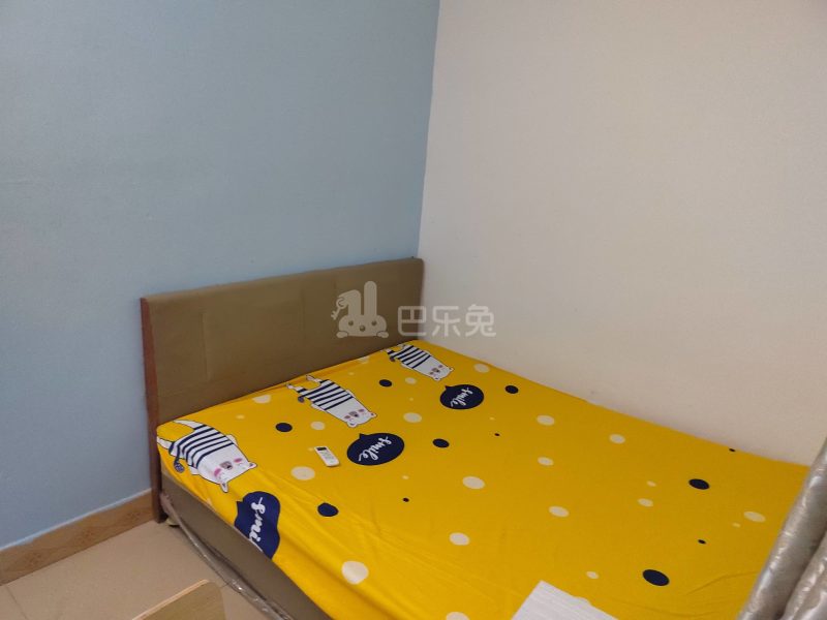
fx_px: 549
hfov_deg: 73.9
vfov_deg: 58.9
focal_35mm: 23
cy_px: 310
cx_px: 414
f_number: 1.9
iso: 4320
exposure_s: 1/33.3
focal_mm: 5.52
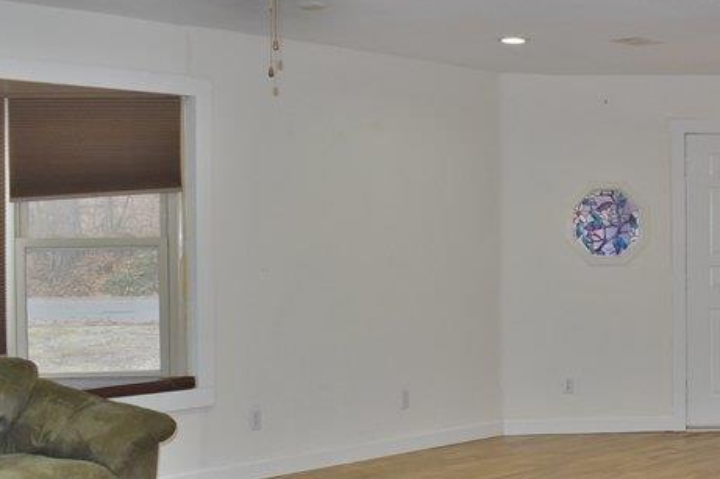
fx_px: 1200
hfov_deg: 32.0
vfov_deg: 22.6
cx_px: 634
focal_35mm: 60
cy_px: 264
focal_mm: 18
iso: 800
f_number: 5
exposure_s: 1/100
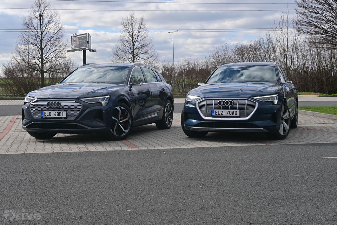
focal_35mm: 49
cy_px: 112
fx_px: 456
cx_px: 168
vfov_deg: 27.7
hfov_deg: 40.5
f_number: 9
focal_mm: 32.5
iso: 100
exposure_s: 1/320
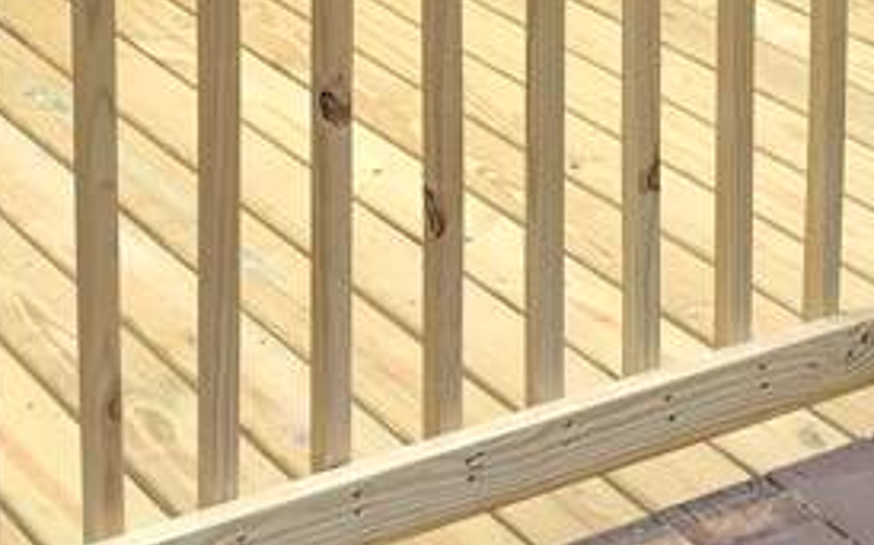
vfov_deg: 11.1
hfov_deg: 18.6
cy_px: -367
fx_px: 2643
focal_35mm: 111
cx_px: 695
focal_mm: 3.99
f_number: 1.8
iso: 20
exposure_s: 1/242
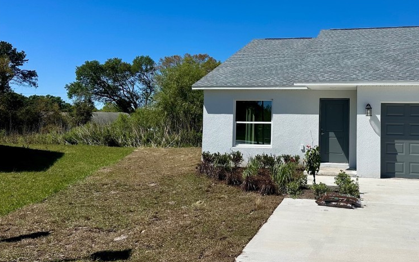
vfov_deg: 36.1
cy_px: 103
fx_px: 400
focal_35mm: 35
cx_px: 282
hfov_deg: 54.1
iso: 80
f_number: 1.78
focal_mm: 6.86
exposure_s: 1/9709
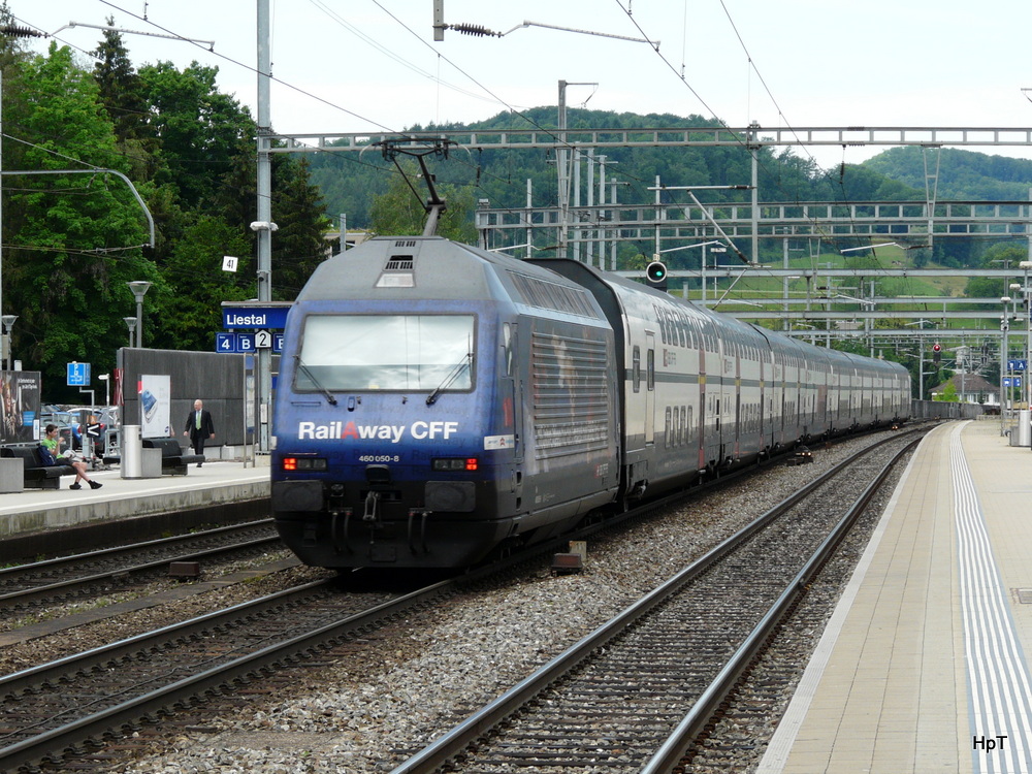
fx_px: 3578
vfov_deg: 12.3
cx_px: 516
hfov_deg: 16.4
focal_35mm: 120
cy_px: 387
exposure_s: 1/250
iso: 100
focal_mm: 19.7
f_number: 5
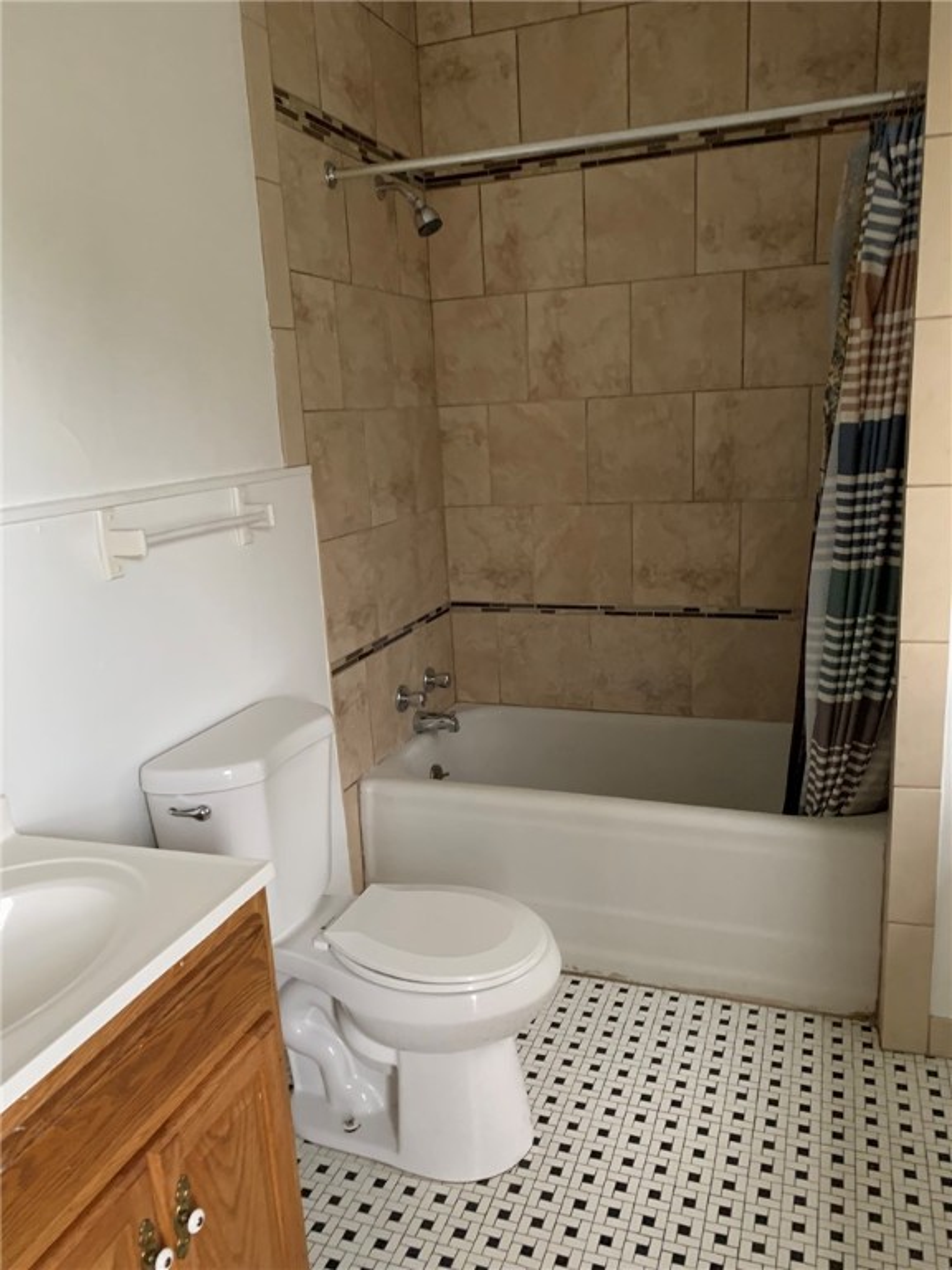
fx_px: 953
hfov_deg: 53.1
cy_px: 635
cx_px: 476
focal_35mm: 26
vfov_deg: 67.3
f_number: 1.8
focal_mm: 4.25
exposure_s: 1/40
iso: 400
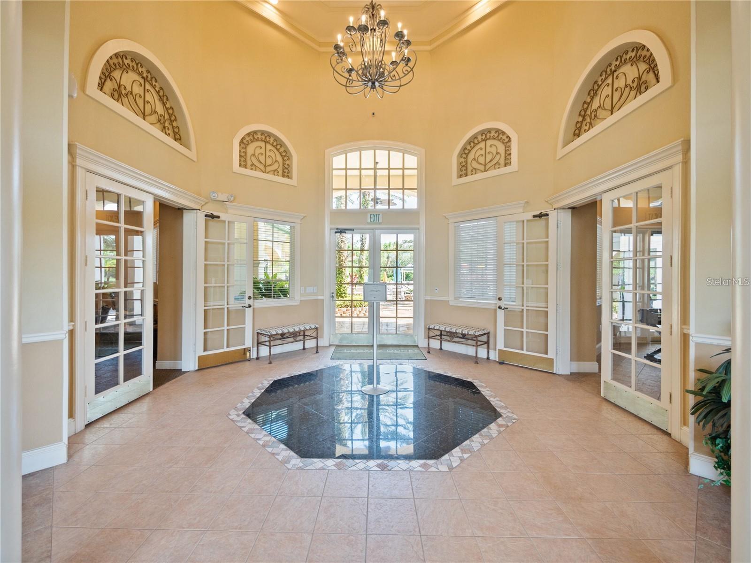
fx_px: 304
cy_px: 282
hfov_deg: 102.1
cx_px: 376
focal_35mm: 14
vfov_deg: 85.6
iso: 200
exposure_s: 1/60
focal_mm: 7
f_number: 4
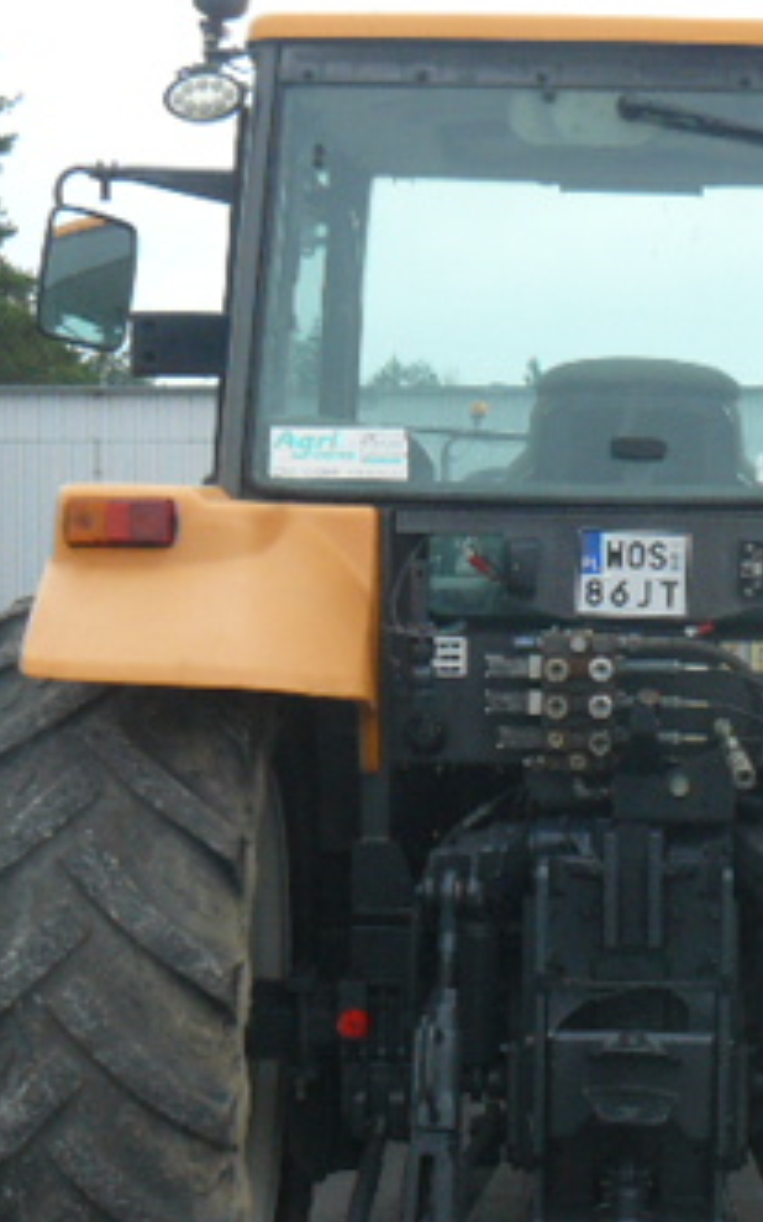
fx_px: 2464
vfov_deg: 27.8
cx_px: 648
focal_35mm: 74
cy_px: 770
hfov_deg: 17.4
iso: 100
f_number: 4
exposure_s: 1/125
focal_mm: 6
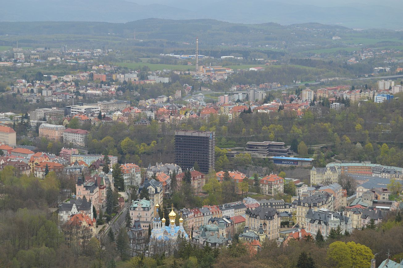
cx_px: 202
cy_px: 134
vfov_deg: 16.5
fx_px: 923
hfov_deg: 24.6
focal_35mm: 82
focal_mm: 55
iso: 200
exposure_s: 1/250
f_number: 8
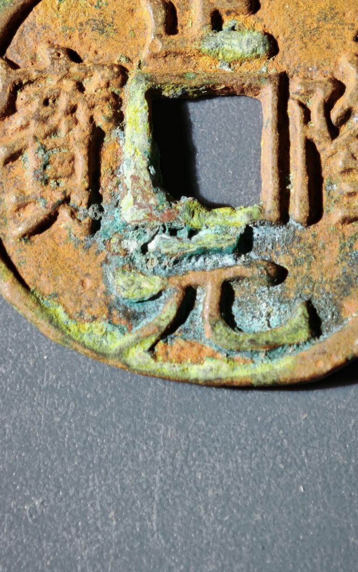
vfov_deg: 12.4
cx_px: 196
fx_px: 2639
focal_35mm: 169
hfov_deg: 7.8
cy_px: 190
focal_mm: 9
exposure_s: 1/100
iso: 320
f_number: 2
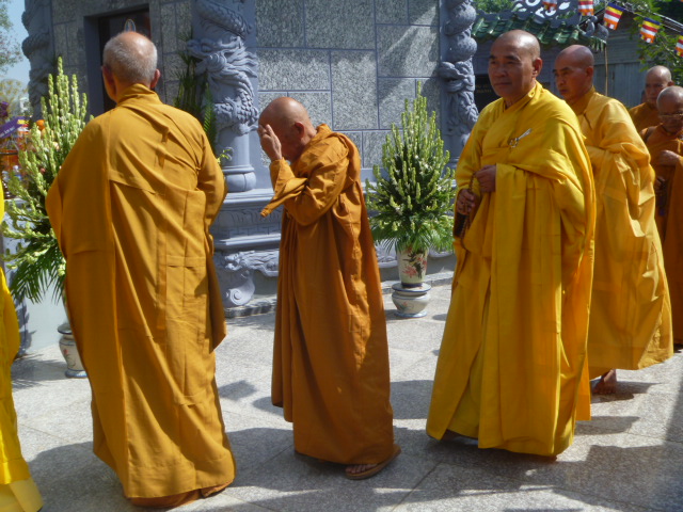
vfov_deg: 40.7
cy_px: 256
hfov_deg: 52.6
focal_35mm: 35
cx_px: 342
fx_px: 691
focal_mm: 6.3
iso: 80
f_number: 5.6
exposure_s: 1/250
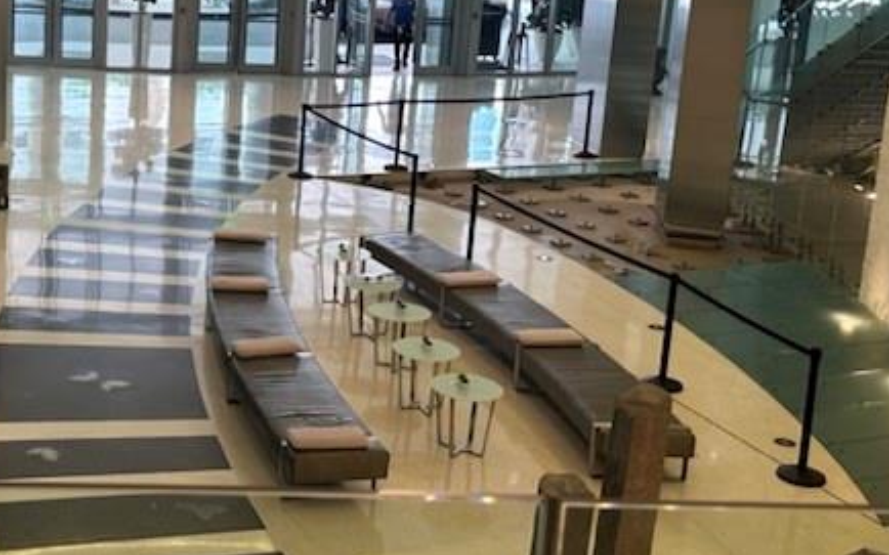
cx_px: 172
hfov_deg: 33.0
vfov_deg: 21.4
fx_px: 1453
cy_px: 139
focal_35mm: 60
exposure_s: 1/60
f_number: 1.78
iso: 125
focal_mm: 6.86
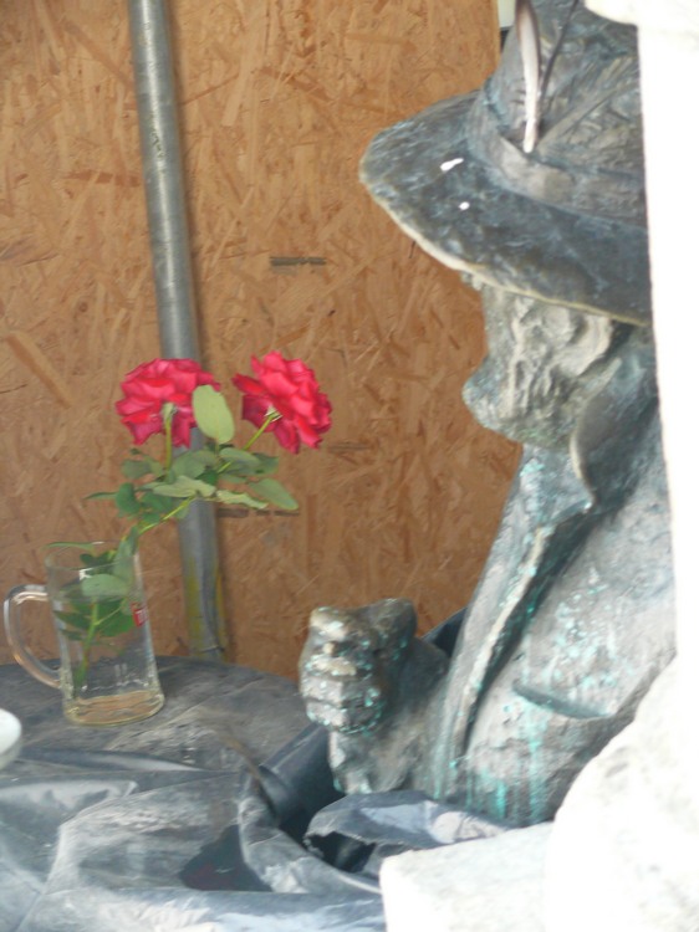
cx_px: 350
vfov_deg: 18.9
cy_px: 466
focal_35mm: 104
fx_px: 2802
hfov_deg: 14.2
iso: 200
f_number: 3.2
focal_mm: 22
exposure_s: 1/8
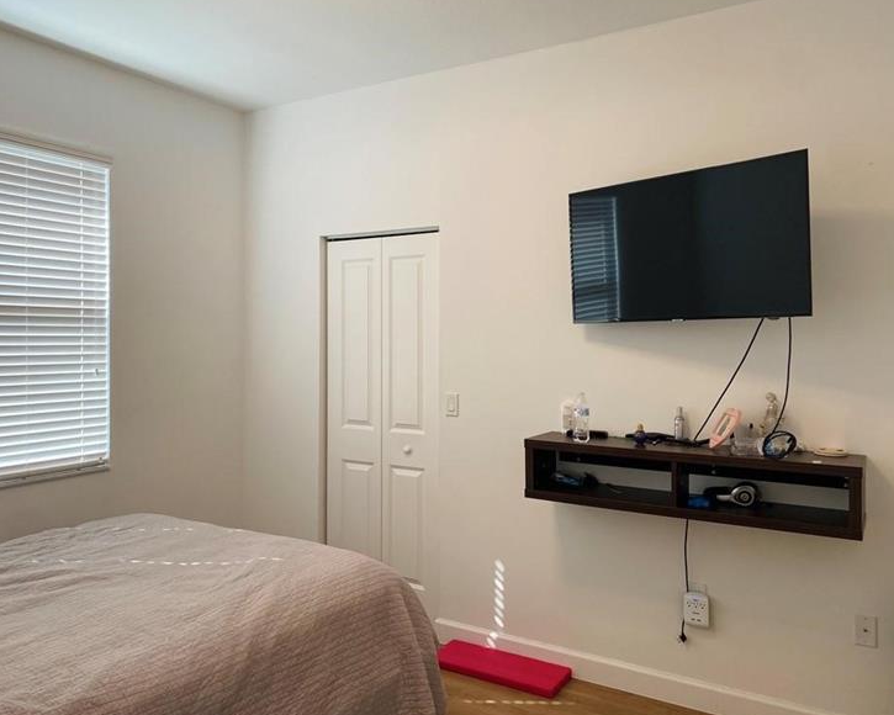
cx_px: 411
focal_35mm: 28
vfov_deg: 51.5
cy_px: 354
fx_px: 741
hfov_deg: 62.1
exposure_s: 1/120
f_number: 1.8
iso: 80
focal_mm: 4.25
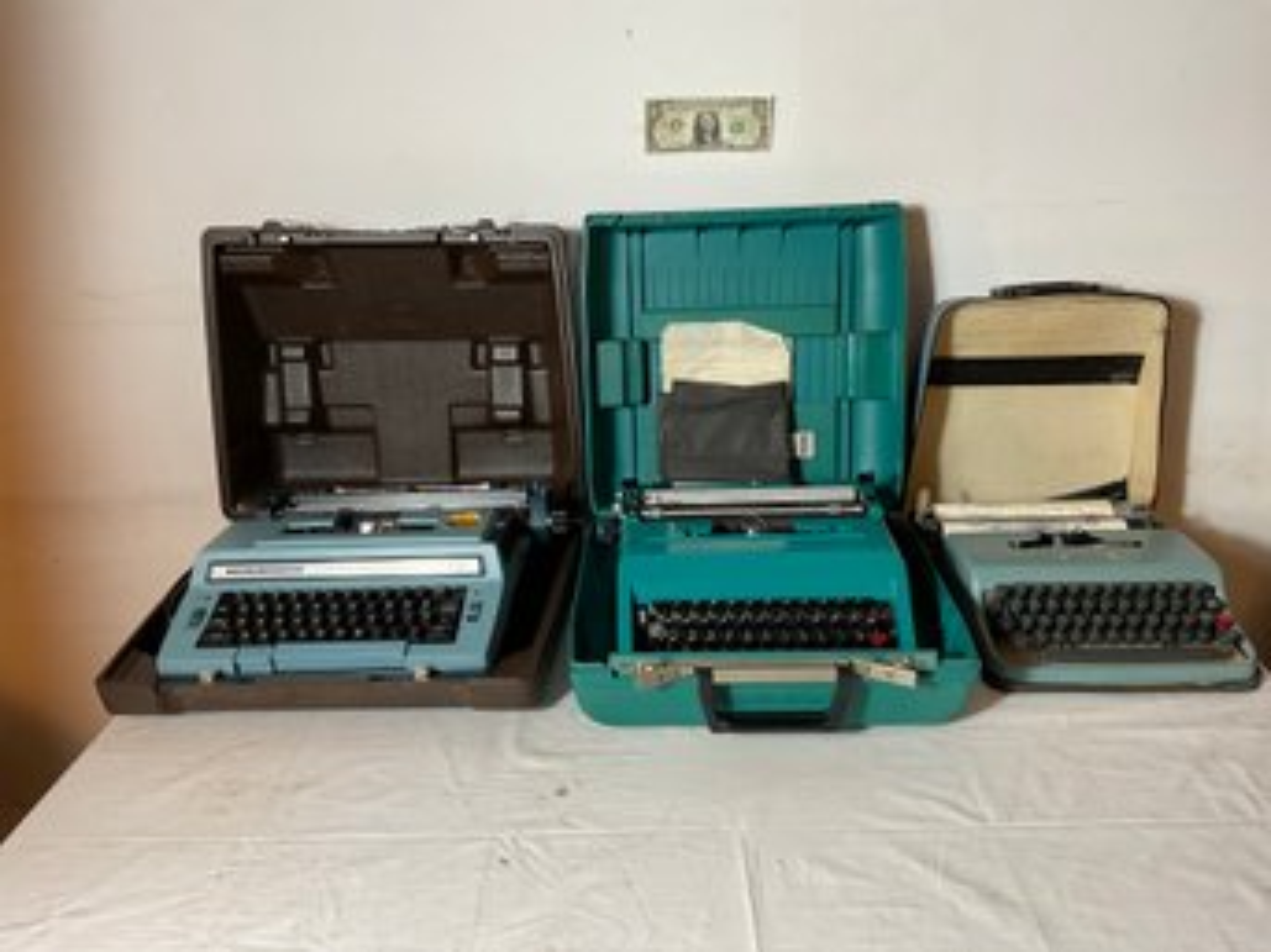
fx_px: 1064
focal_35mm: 29
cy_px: 476
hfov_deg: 61.7
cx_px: 636
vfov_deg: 48.2
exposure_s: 1/60
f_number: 1.8
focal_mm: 3
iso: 40
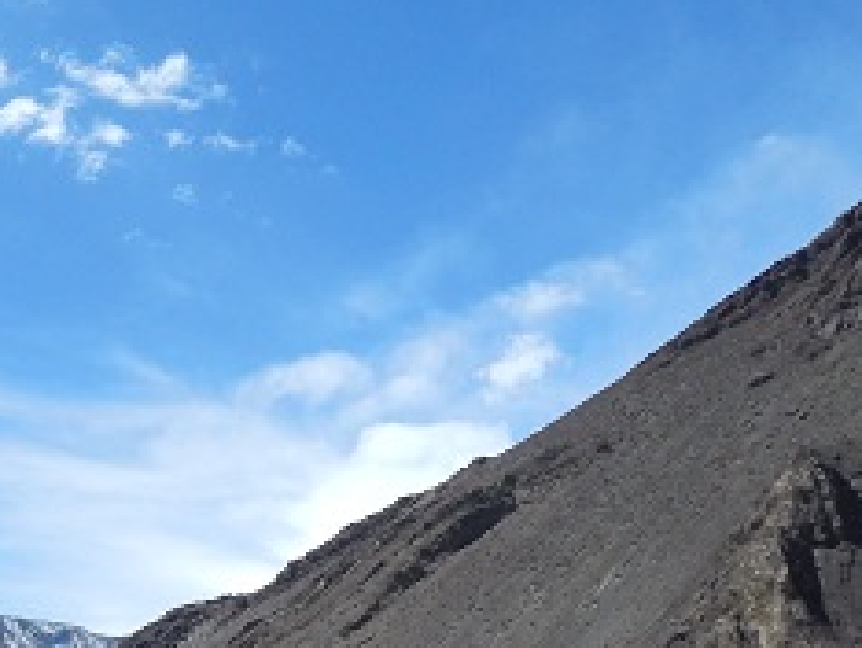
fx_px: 1371
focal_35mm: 55
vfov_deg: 24.4
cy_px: 751
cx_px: -63
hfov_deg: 31.4
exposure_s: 1/640
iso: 125
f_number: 6
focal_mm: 4
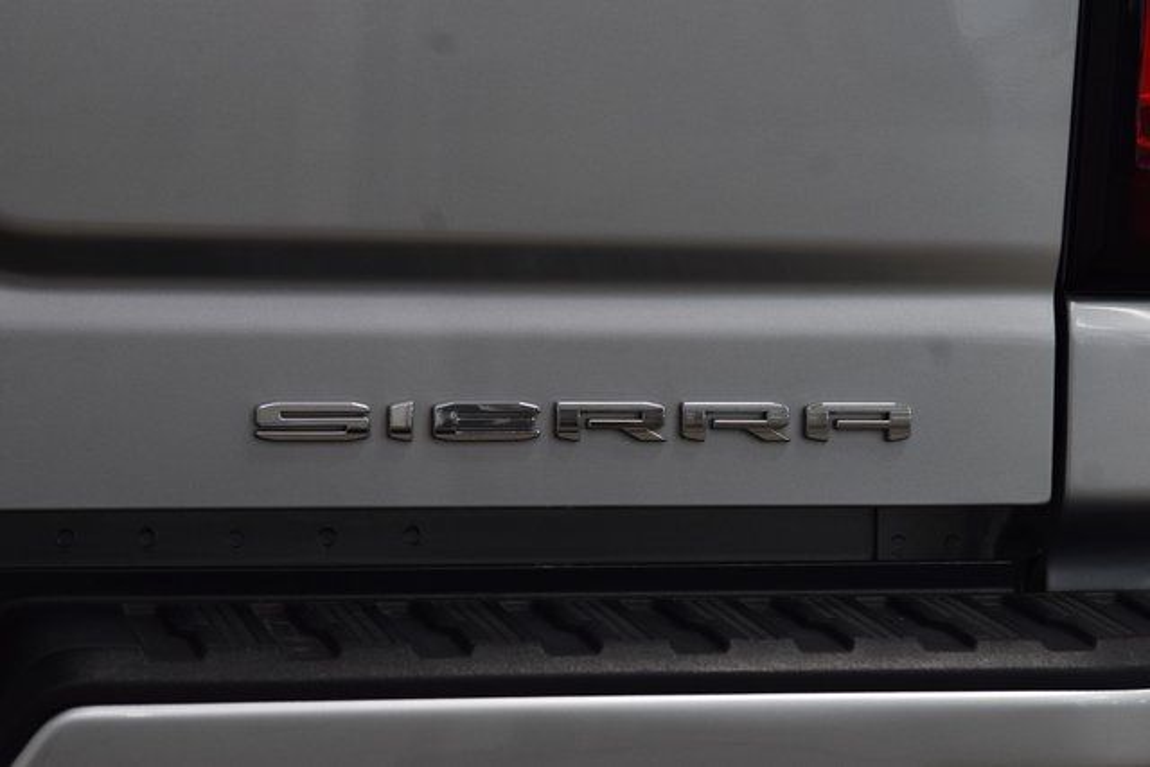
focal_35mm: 105
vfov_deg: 13.0
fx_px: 3355
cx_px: 575
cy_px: 384
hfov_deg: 19.5
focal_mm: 70
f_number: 7.1
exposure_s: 1/30
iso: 640
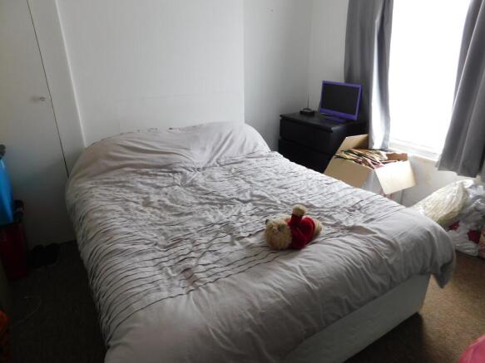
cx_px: 242
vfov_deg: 58.9
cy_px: 182
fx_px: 322
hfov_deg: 73.9
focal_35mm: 23
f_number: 3
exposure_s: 1/30
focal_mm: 4
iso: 140
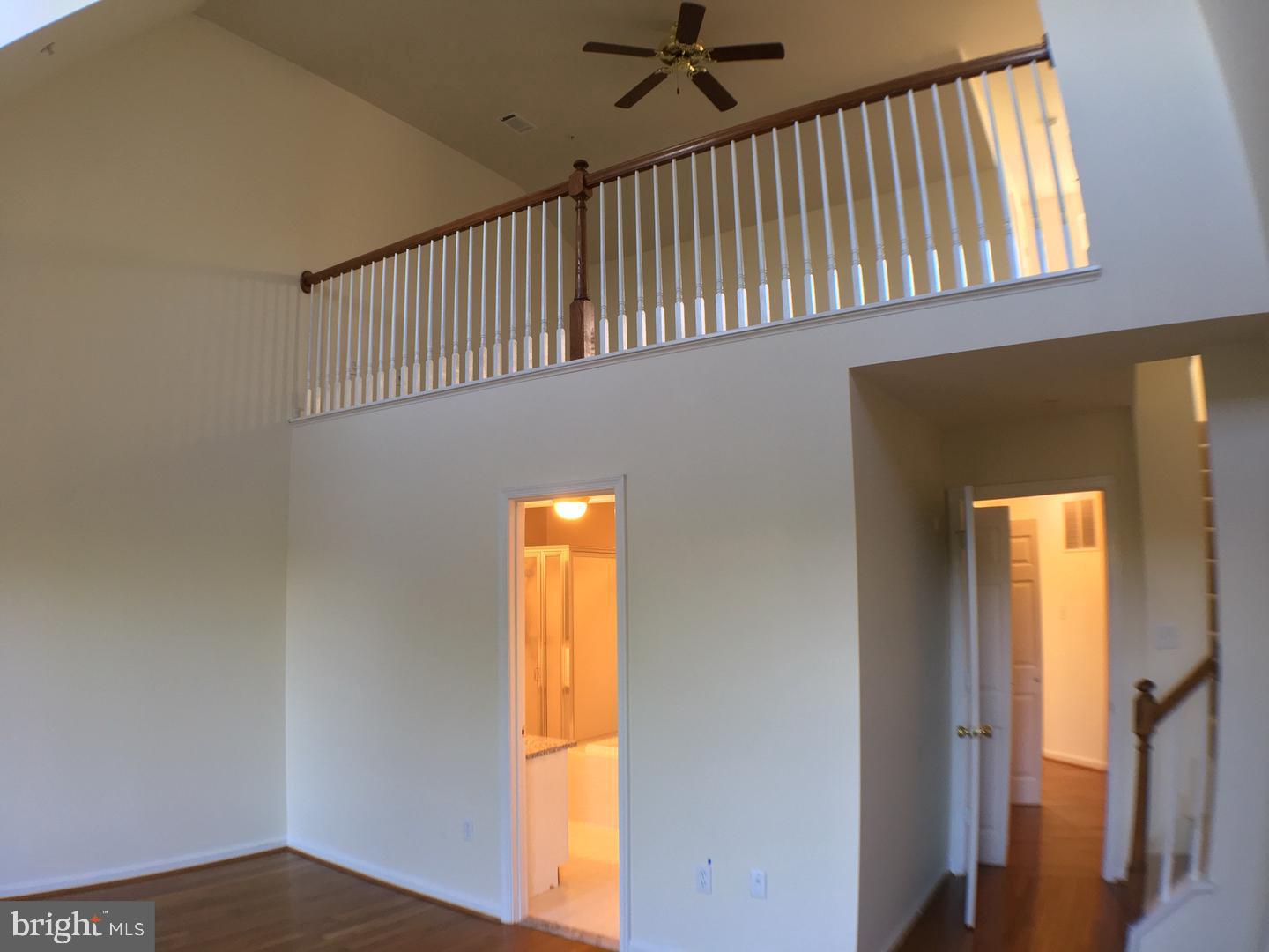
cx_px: 634
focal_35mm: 29
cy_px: 476
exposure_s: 1/30
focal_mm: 4.15
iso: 50
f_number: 2.2
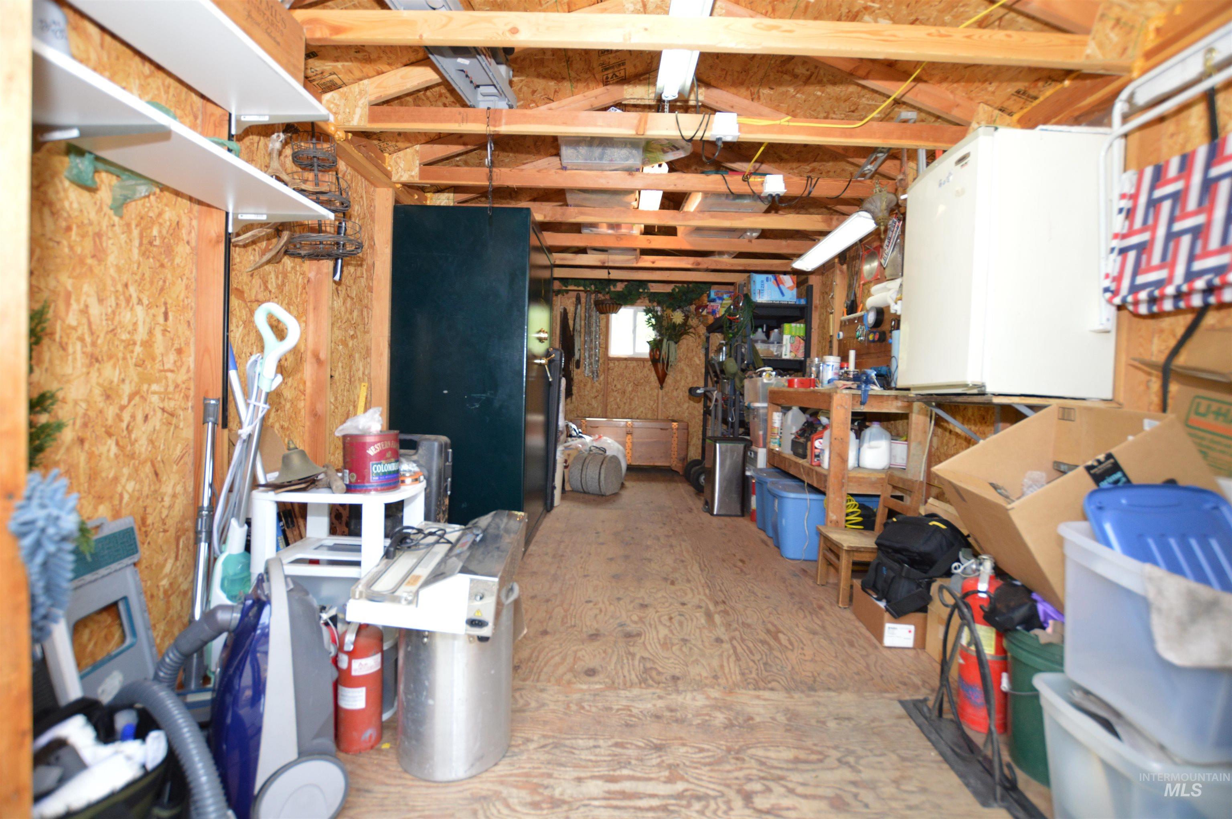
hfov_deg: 100.4
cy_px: 410
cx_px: 616
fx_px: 513
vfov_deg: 77.2
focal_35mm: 15
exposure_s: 1/200
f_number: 4
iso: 640
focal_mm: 10
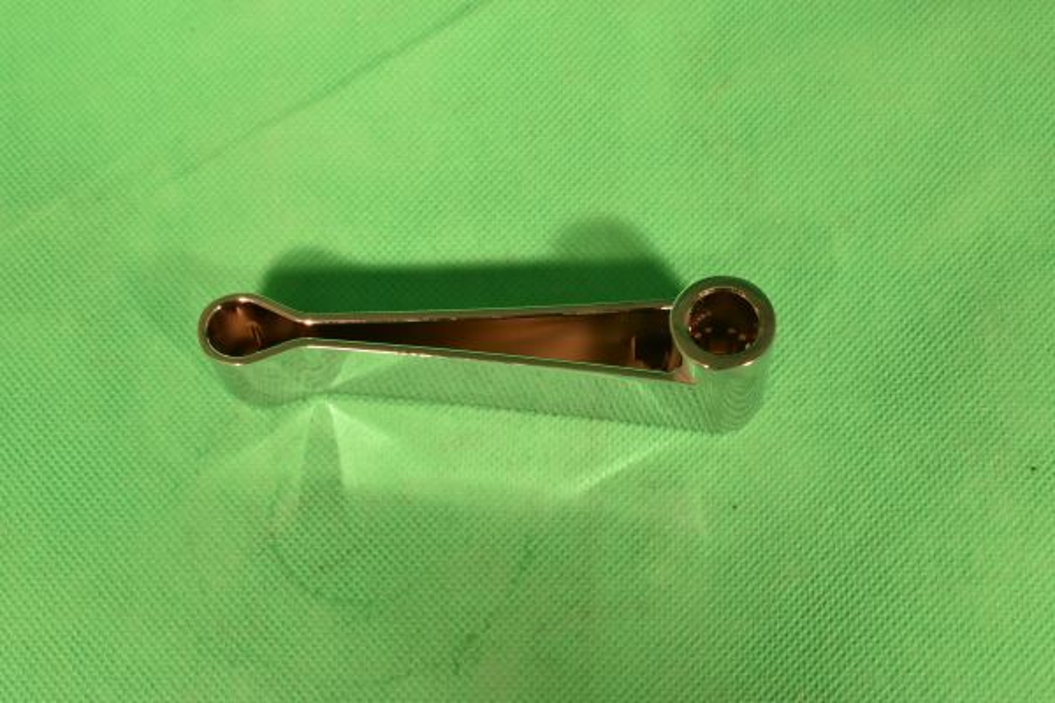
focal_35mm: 60
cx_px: 528
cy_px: 352
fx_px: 1758
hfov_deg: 33.4
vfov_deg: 22.6
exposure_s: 1/60
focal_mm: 40
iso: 900
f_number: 10
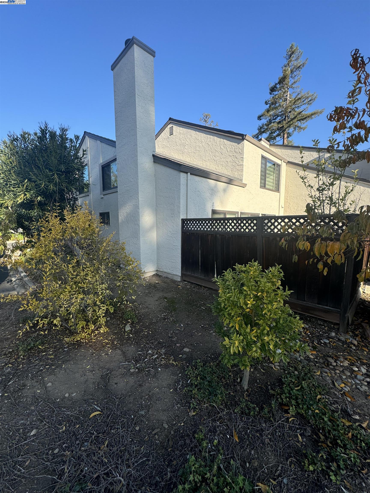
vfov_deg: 102.1
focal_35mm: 14
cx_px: 185
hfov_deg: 85.7
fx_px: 200
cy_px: 246
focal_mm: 2.22
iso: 50
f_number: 2.2
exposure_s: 1/681
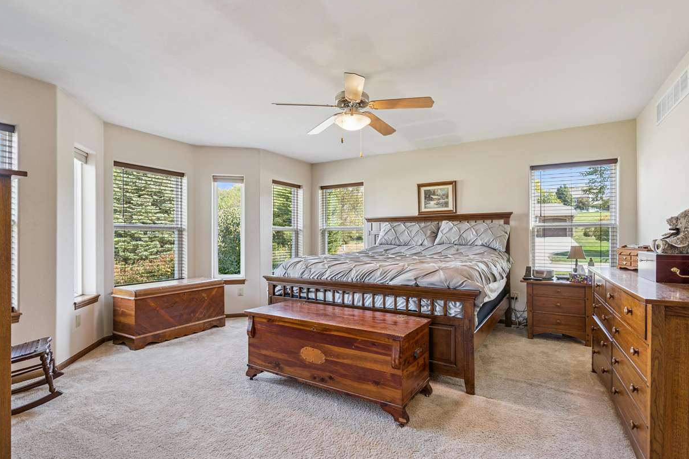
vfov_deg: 70.4
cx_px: 351
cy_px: 239
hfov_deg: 93.3
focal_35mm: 17
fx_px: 325
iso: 400
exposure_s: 1/20
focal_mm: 16
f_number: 8
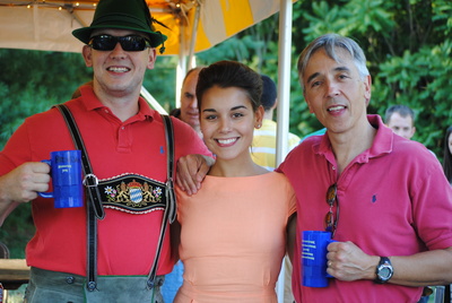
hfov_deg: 24.6
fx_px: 1037
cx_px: 226
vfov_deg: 16.6
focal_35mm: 82
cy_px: 152
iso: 200
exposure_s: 1/50
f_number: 4
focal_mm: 55
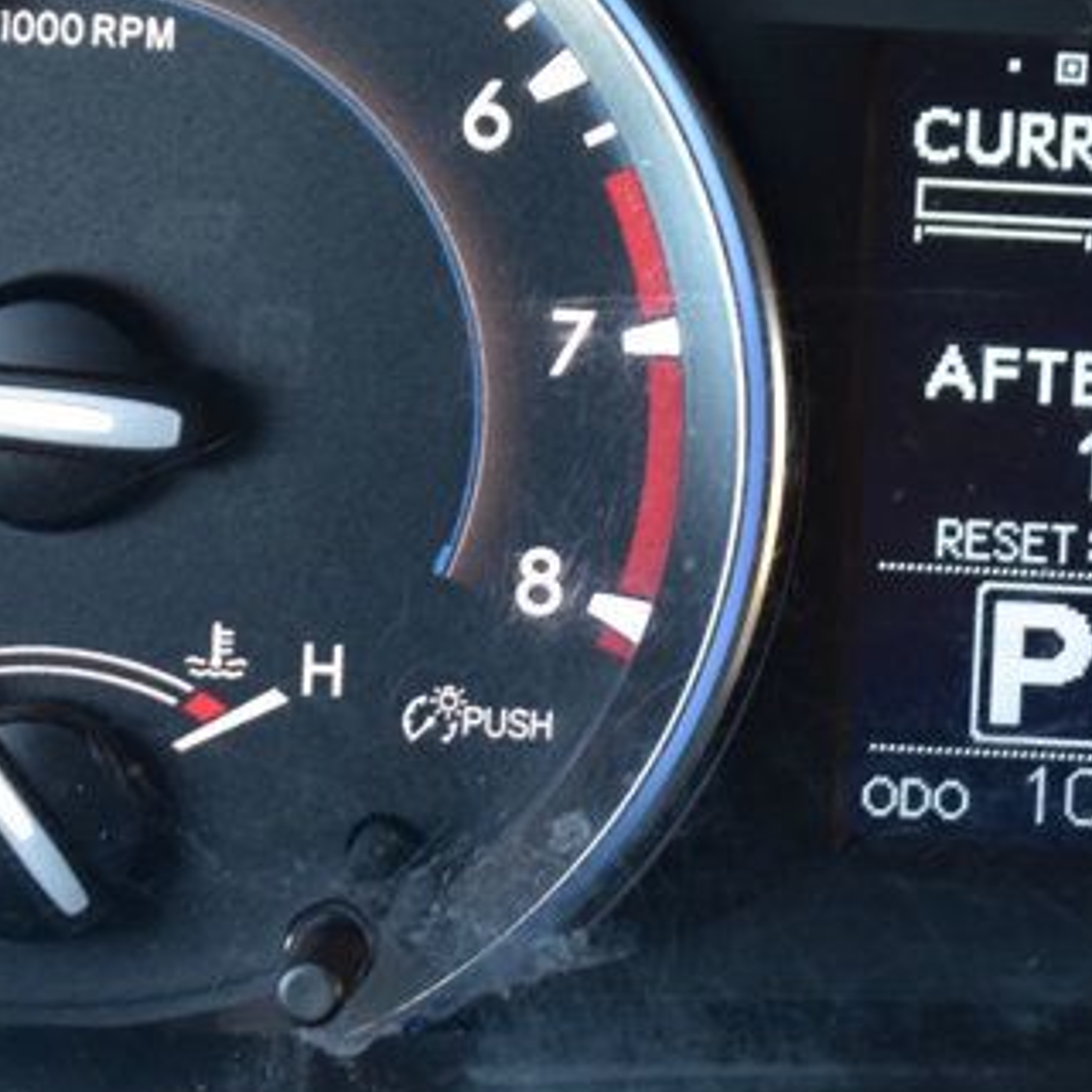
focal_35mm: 204
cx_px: 1246
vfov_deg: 8.6
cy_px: 502
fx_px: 7281
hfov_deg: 8.5
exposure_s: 1/15
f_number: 6.3
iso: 450
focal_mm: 50
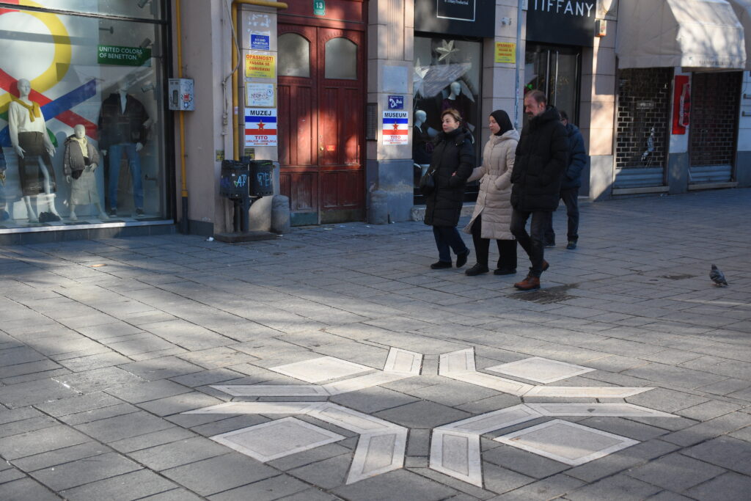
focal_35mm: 45
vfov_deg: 29.9
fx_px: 939
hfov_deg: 43.6
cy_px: 250
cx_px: 376
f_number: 4
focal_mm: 30
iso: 800
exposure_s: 1/2000
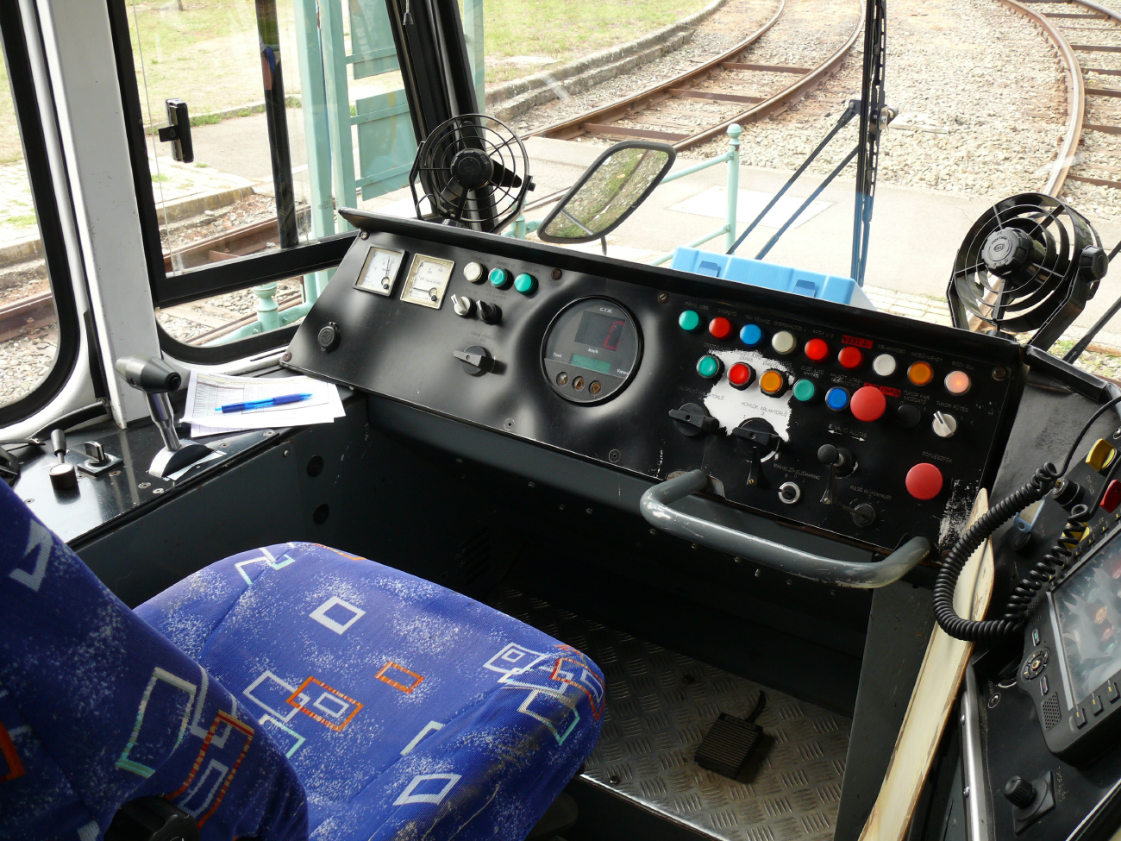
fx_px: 1133
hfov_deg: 52.6
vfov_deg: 40.7
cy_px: 420
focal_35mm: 35
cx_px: 560
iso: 100
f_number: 4
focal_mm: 7.4
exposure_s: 1/100
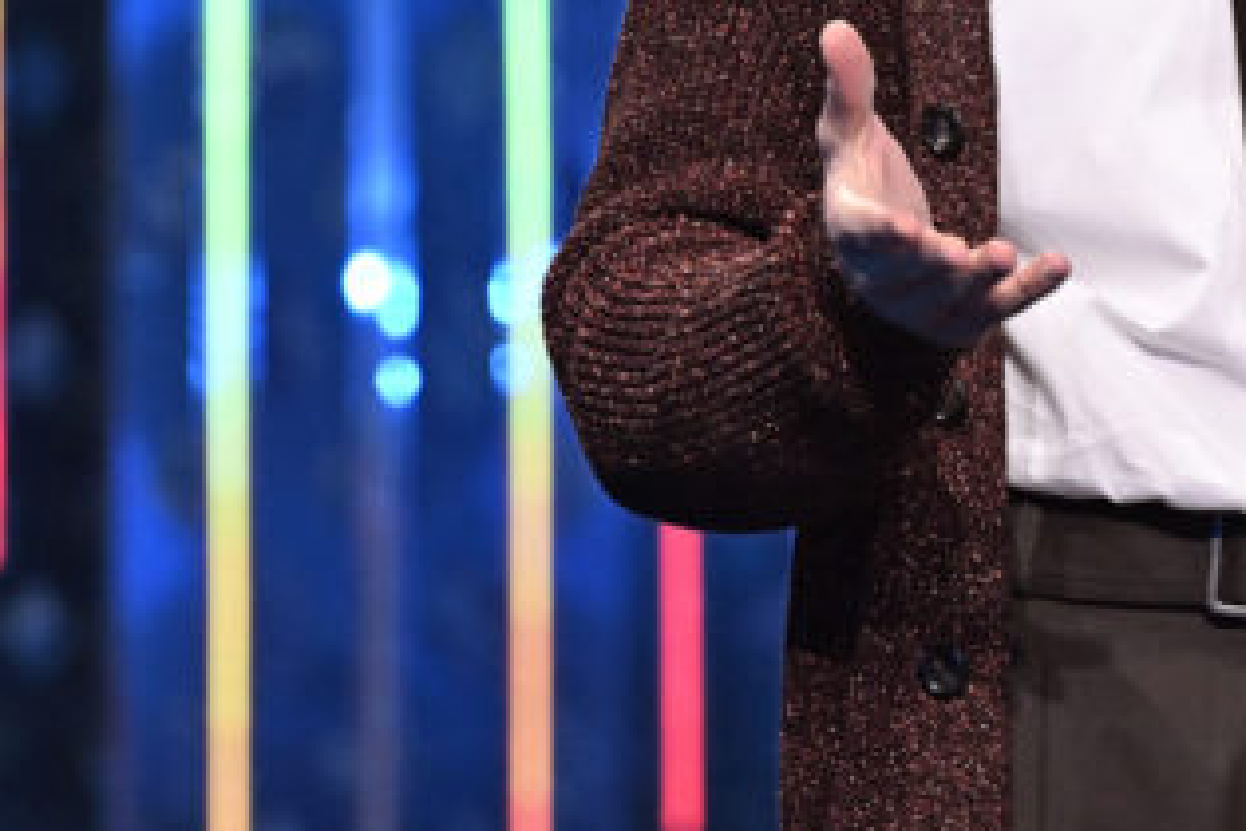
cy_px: -73
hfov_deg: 3.2
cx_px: 1317
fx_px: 22495
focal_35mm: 650
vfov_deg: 2.1
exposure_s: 1/160
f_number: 4.5
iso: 2500
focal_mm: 200
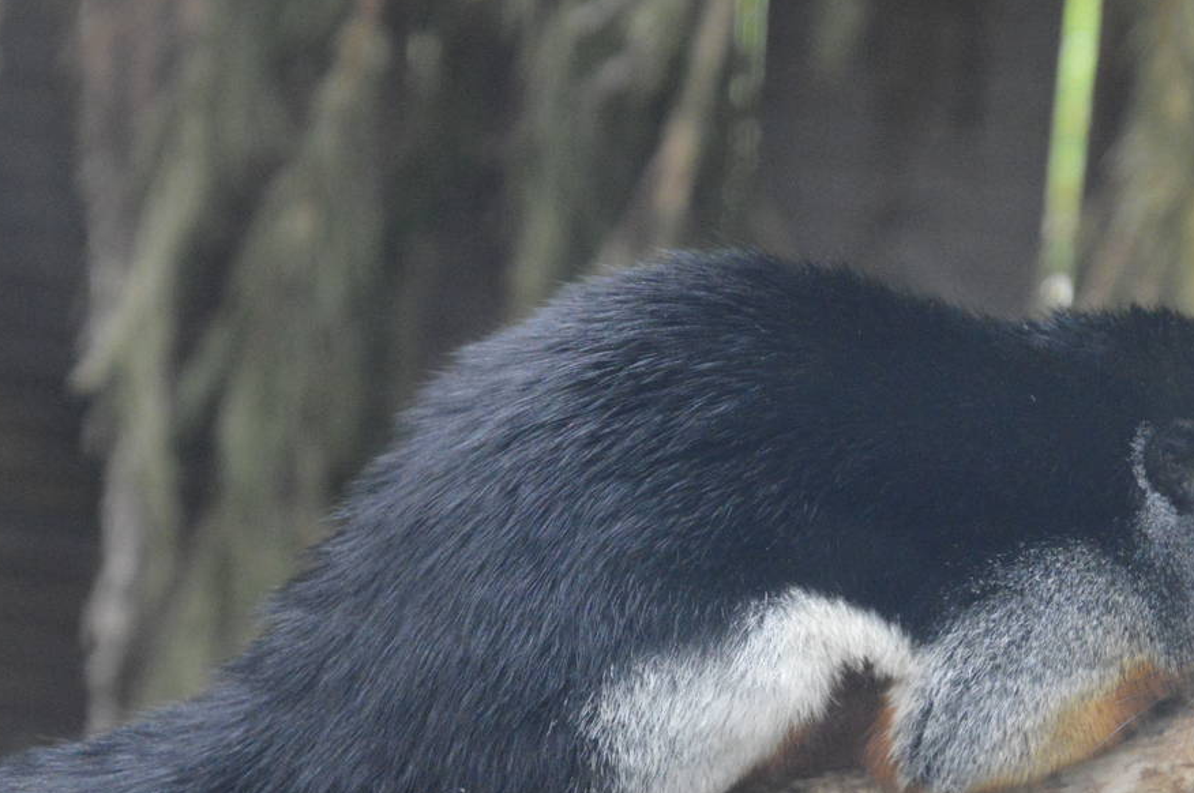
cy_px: 575
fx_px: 4539
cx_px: 679
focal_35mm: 137
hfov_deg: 15.0
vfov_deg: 10.0
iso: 3200
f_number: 4.8
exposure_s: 1/400
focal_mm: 50
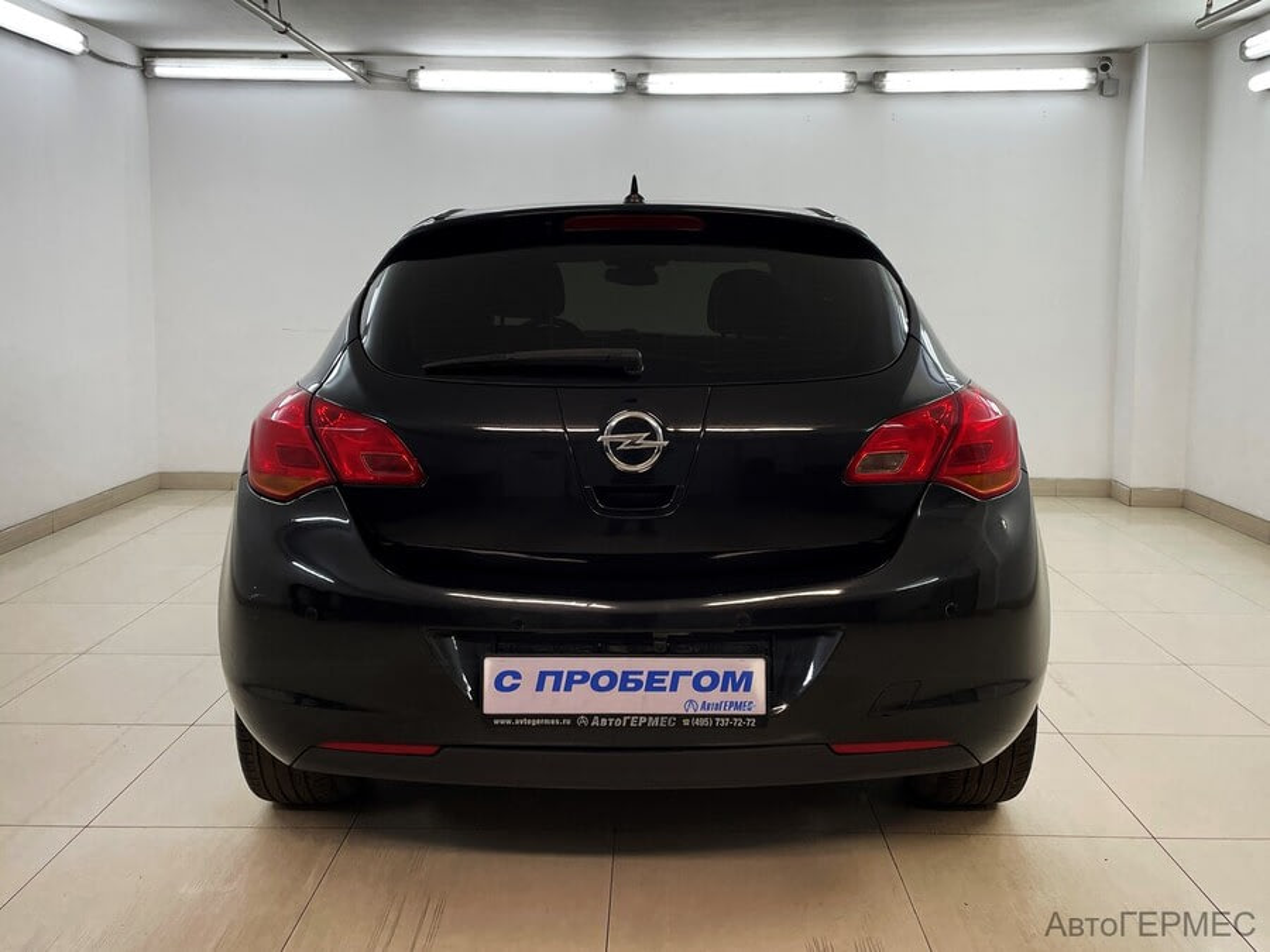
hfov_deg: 67.3
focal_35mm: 26
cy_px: 476
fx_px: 954
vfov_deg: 53.1
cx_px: 635
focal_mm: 4.2
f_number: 1.6
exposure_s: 1/100
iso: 50
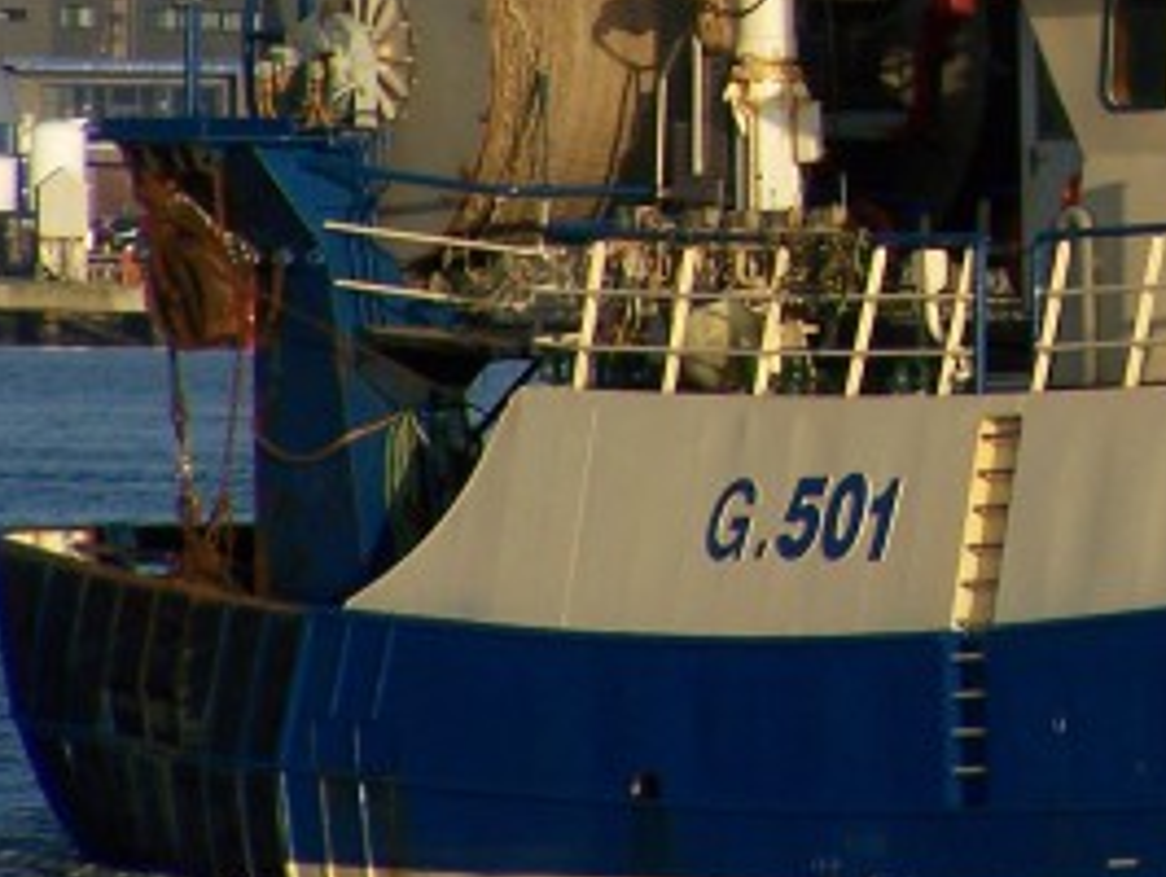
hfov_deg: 2.1
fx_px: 31118
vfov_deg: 1.6
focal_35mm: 923
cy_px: -243
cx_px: 1657
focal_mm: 51
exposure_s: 1/640
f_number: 7.1
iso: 80
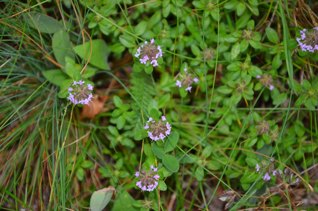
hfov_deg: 14.0
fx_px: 1296
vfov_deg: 9.3
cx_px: 159
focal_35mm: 147
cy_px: 106
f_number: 5.6
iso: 800
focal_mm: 98
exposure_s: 1/60
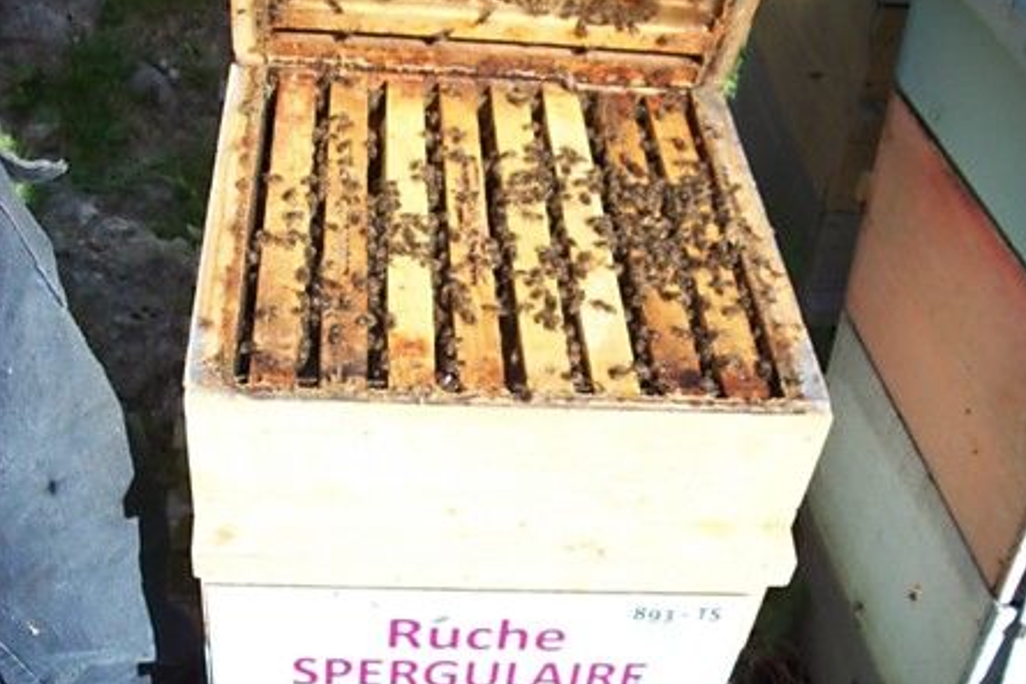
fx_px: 1282
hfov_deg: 43.6
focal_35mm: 45
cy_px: 462
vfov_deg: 29.6
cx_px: 518
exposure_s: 1/800
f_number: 2.9
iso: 80
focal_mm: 5.7
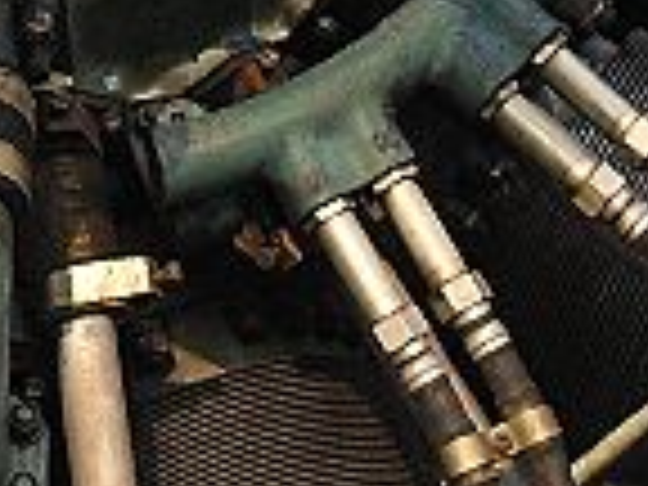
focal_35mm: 195
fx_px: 3650
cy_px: -504
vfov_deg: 7.3
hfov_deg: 10.1
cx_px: -27
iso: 100
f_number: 8.9
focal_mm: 6.2
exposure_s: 1/60
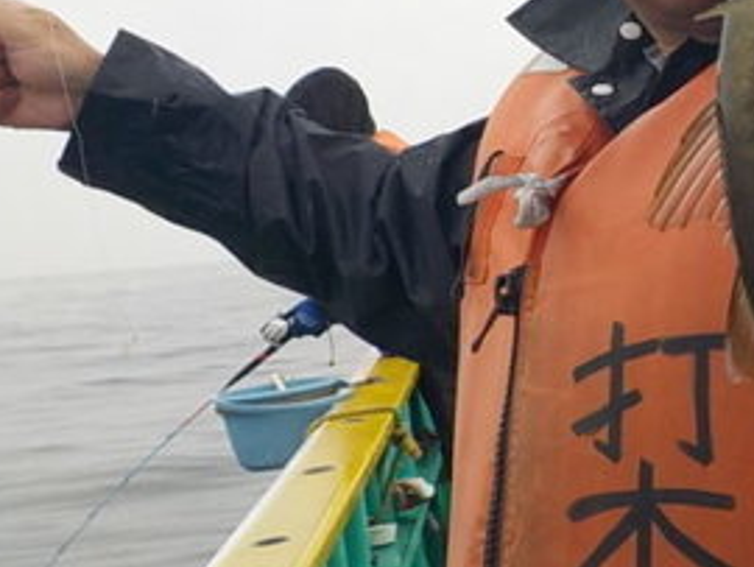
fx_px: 1548
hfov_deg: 25.8
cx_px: 776
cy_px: 209
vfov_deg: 20.7
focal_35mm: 71
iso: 125
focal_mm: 4.1
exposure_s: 1/500
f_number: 3.3
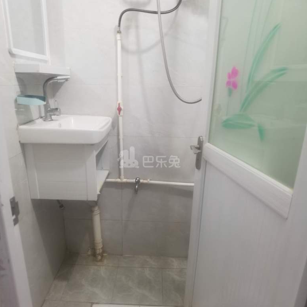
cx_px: 149
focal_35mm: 22
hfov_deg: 69.6
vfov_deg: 69.6
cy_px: 158
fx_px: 221
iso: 320
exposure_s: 1/33.3
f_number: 1.8
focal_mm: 4.4
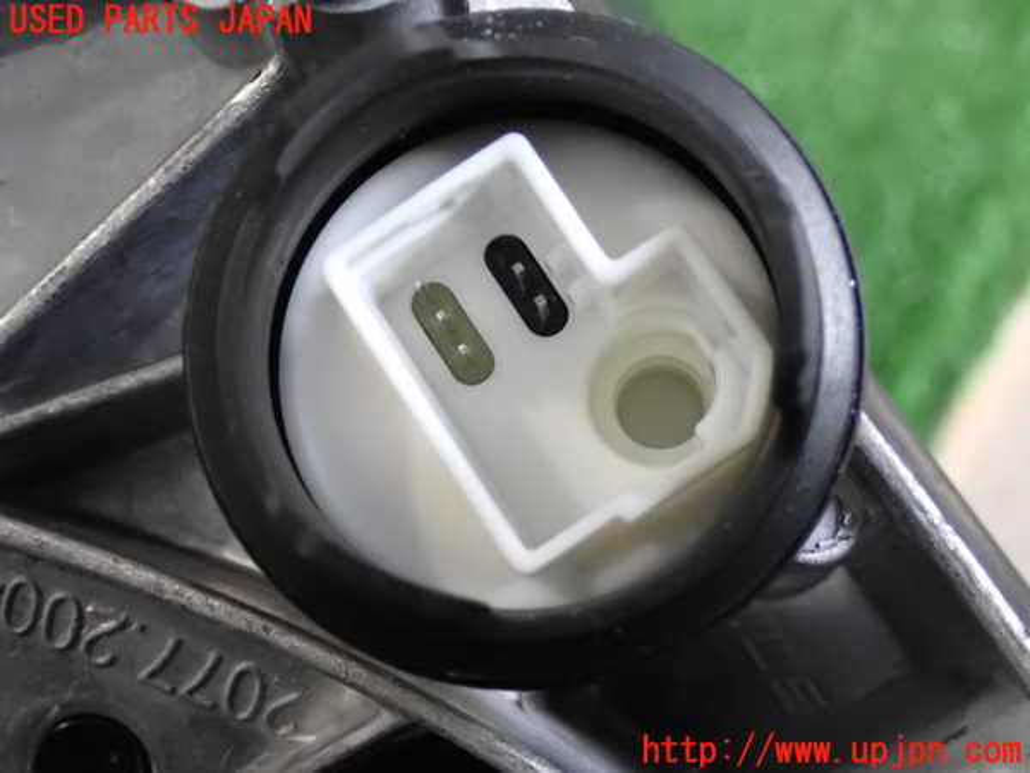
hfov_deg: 33.2
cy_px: 386
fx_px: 1726
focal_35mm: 58
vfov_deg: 25.2
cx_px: 515
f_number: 3.5
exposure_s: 1/125
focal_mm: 10.35
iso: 1600
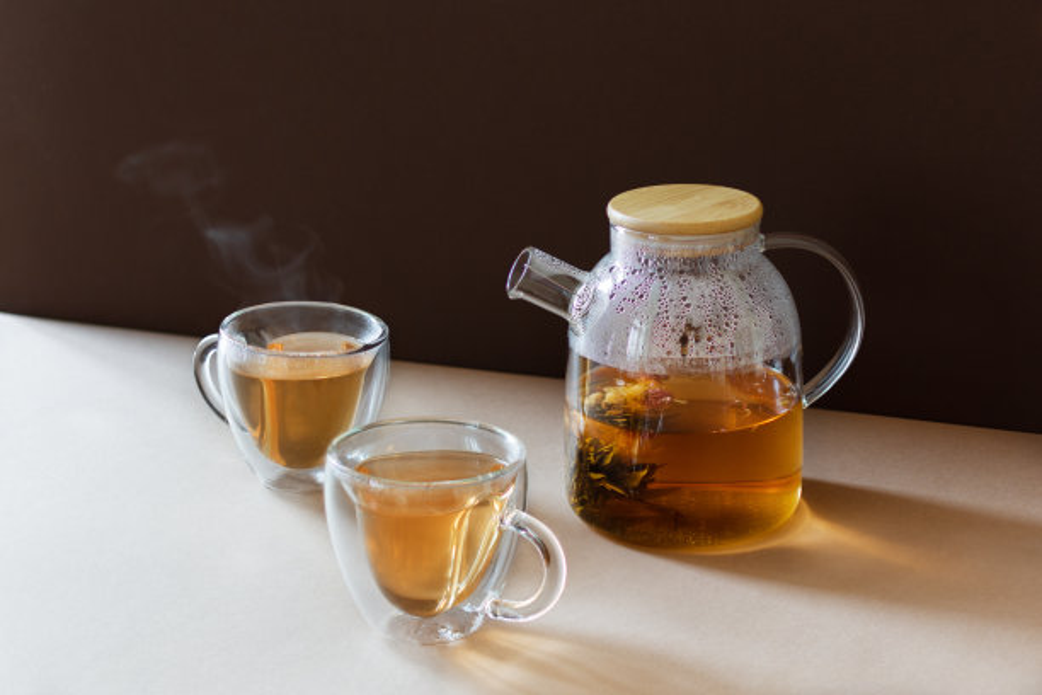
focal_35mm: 52
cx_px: 521
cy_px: 348
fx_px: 1519
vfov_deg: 25.8
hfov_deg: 37.9
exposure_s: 1/30
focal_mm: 35
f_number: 1.8
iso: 100
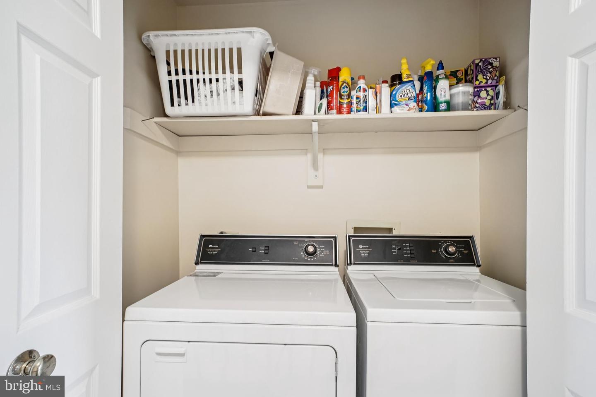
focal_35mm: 16
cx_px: 298
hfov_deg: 95.0
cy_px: 198
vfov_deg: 72.1
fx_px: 273
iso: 500
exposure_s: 1/1.25
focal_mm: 11
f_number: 8
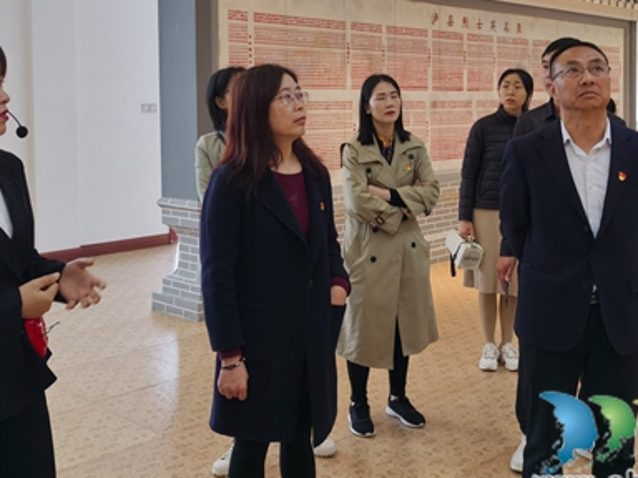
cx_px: 341
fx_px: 829
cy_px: 123
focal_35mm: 45
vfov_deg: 31.6
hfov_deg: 42.1
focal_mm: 5.58
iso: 160
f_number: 1.8
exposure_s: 1/100
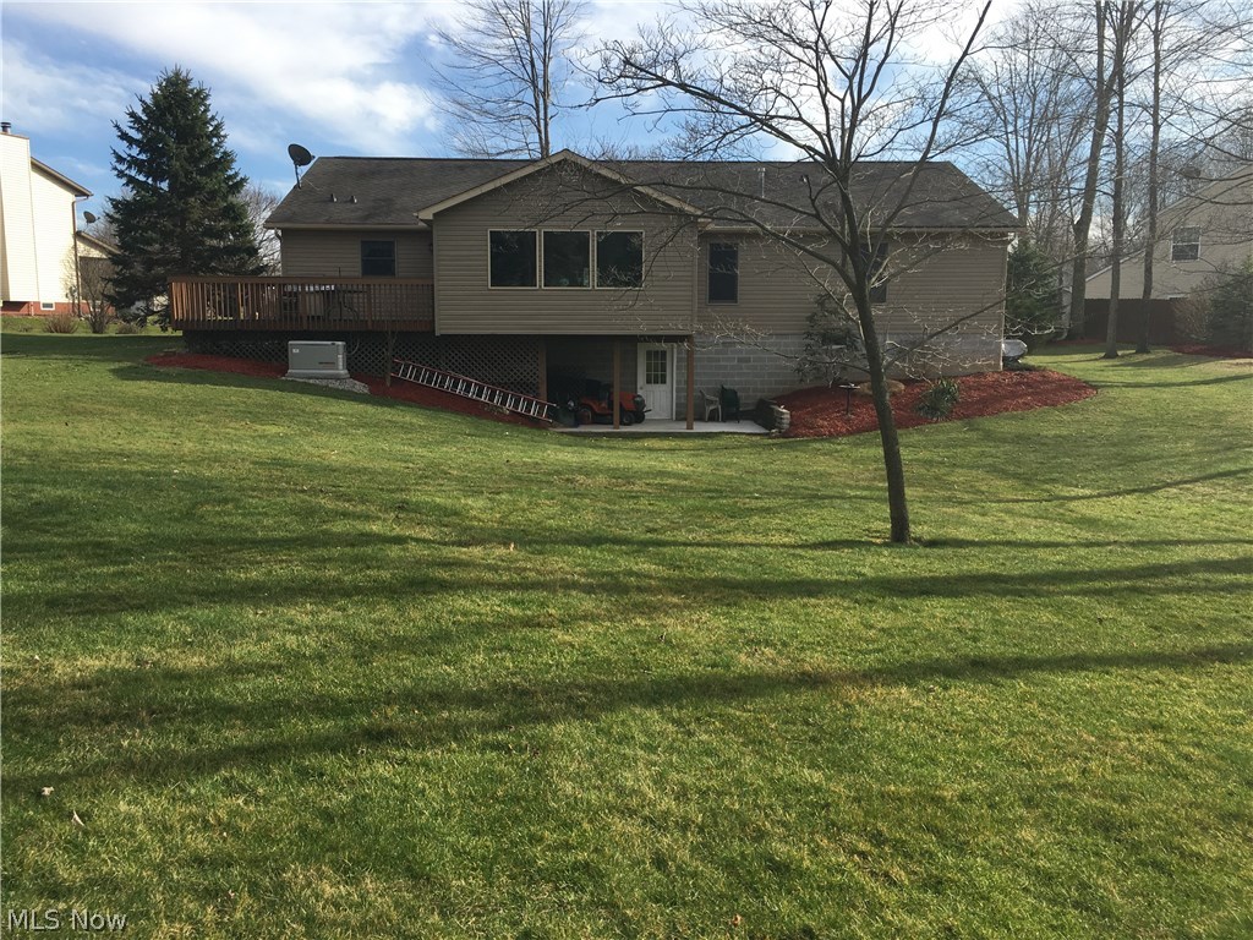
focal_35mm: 29
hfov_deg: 61.7
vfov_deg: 48.2
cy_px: 470
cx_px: 626
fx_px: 1050
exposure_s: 1/905
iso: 25
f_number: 2.2
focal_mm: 4.15
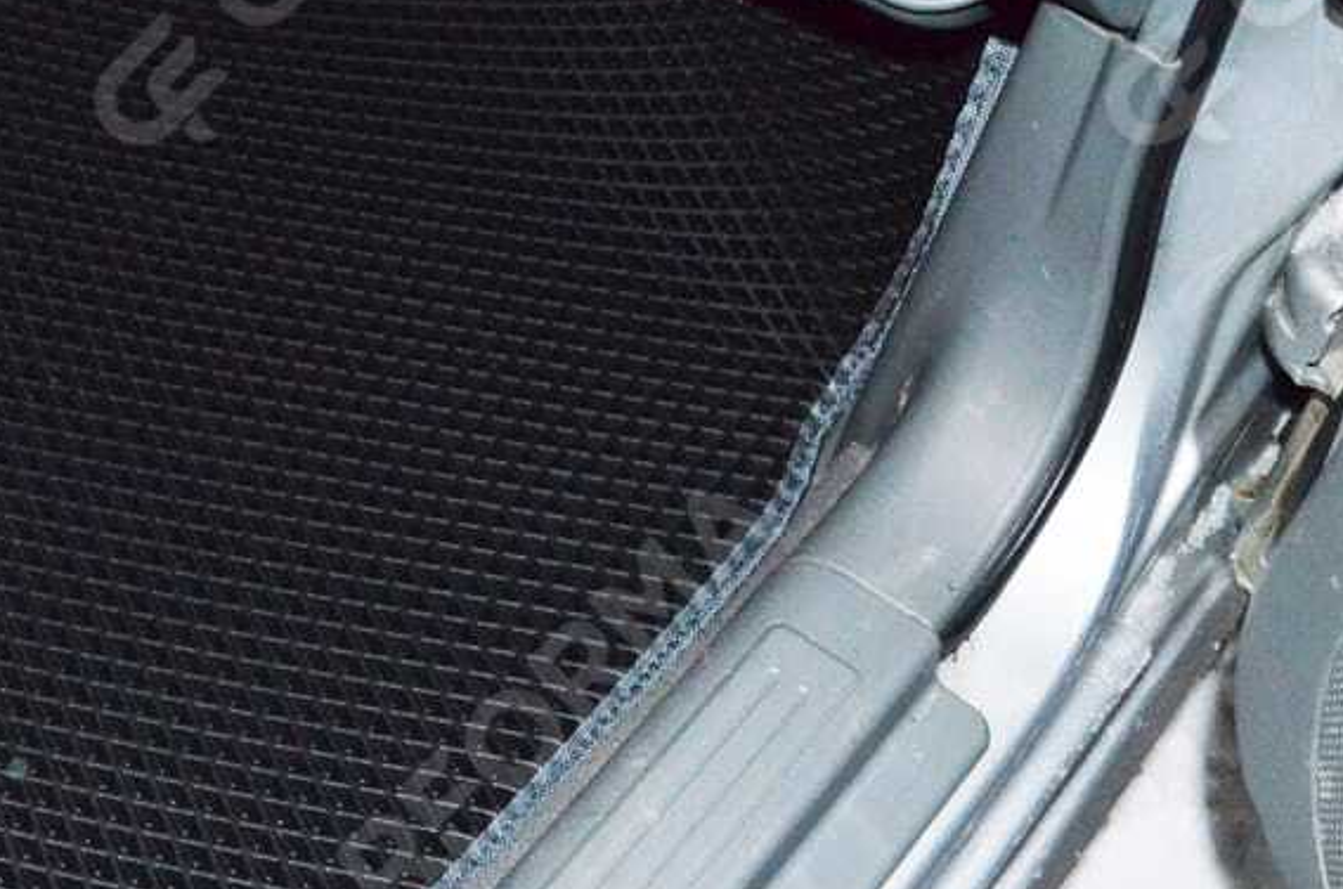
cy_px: 265
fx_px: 2122
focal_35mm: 57
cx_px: 345
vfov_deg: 23.5
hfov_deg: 34.4
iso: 3200
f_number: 3.5
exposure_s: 1/60
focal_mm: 18
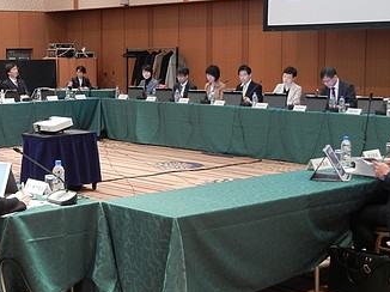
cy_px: 165
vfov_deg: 21.9
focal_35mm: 67
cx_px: 99
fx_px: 754
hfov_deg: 28.6
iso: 400
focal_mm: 7.1
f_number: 3.7
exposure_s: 1/10.3
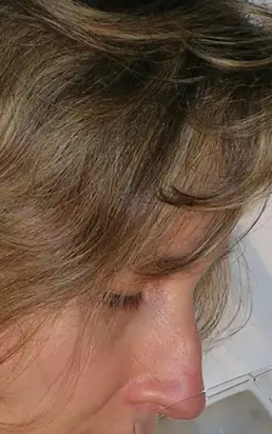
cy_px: 317
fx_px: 2997
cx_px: 124
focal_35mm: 253
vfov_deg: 8.3
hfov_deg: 5.2
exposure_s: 1/60.1
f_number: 4.1
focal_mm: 12.4
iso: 50
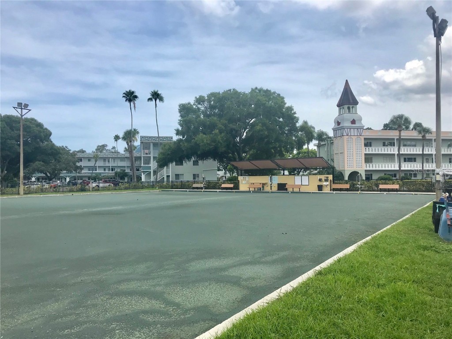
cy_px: 170
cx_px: 226
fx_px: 366
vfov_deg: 49.7
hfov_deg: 63.4
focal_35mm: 28
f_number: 1.8
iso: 20
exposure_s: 1/2227
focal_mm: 3.99
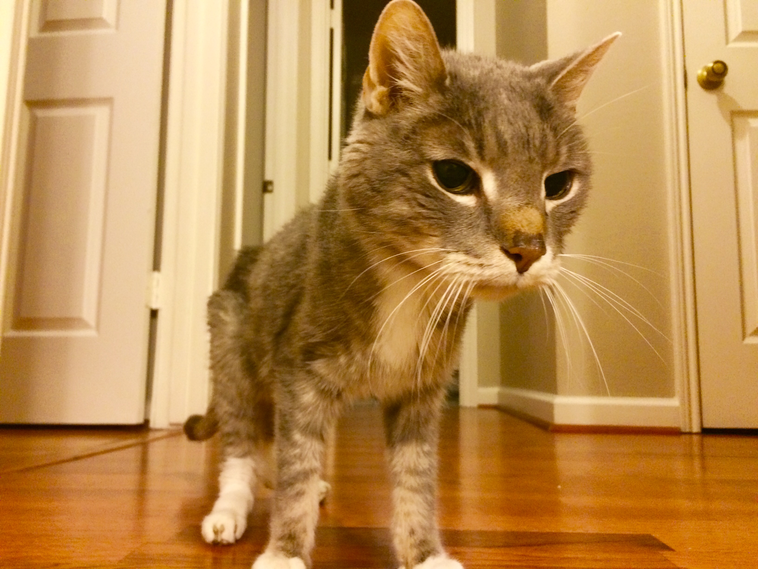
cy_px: 284
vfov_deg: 48.2
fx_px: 635
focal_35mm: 29
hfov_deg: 61.7
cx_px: 379
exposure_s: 1/20
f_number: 2.2
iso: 320
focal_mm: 4.15
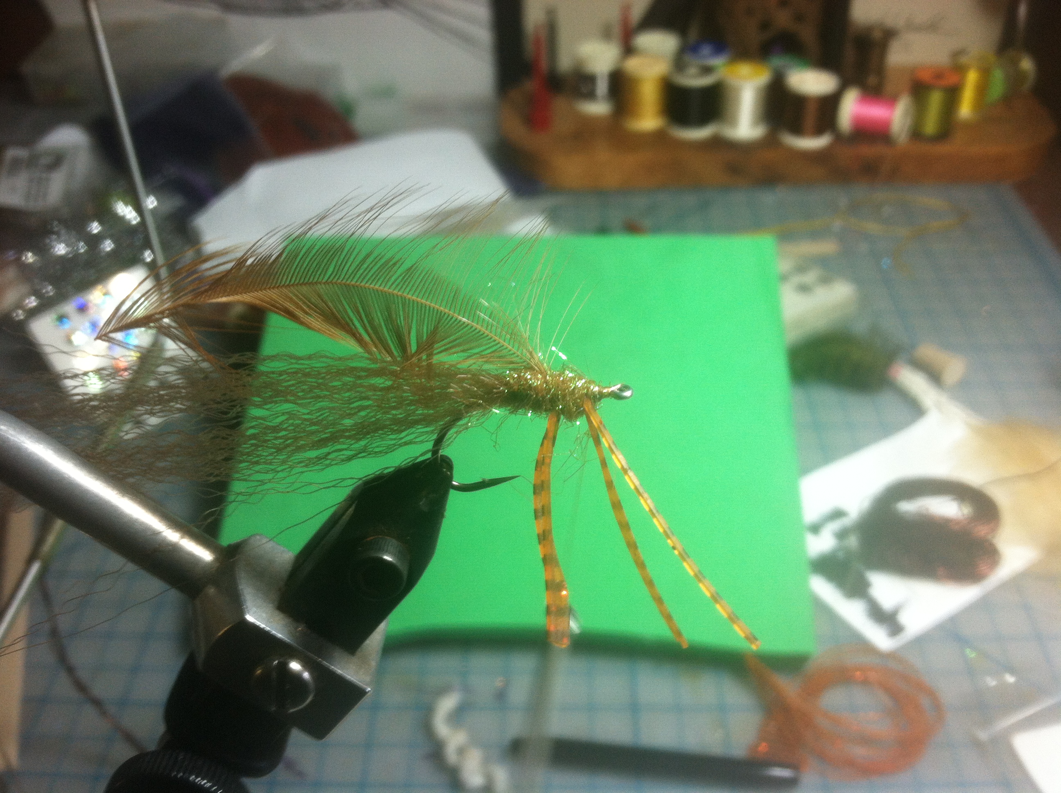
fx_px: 1071
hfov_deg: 52.7
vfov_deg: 40.6
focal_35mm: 35
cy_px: 396
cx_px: 530
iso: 80
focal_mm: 3.85
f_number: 2.8
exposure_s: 1/20
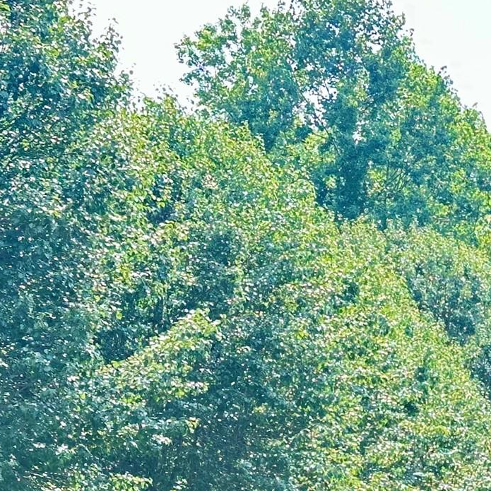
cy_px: 495
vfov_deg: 13.7
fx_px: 2006
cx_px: 690
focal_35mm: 125
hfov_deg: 13.3
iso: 64
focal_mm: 6.86
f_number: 1.78
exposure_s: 1/328
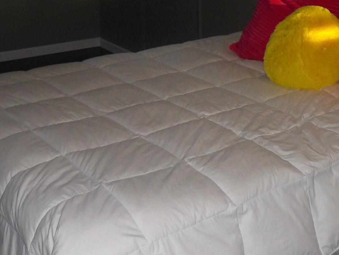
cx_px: 186
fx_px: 646
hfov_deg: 29.4
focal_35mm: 66
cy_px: -43
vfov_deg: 20.9
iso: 200
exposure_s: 1/33
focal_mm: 4.3
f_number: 3.2
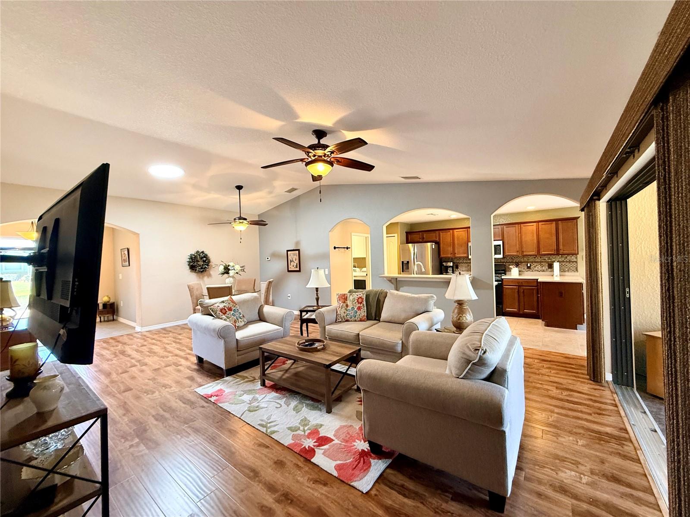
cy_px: 258
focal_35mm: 14
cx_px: 345
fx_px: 279
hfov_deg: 102.1
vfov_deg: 85.7
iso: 320
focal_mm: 2.22
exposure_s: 1/60
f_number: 2.2
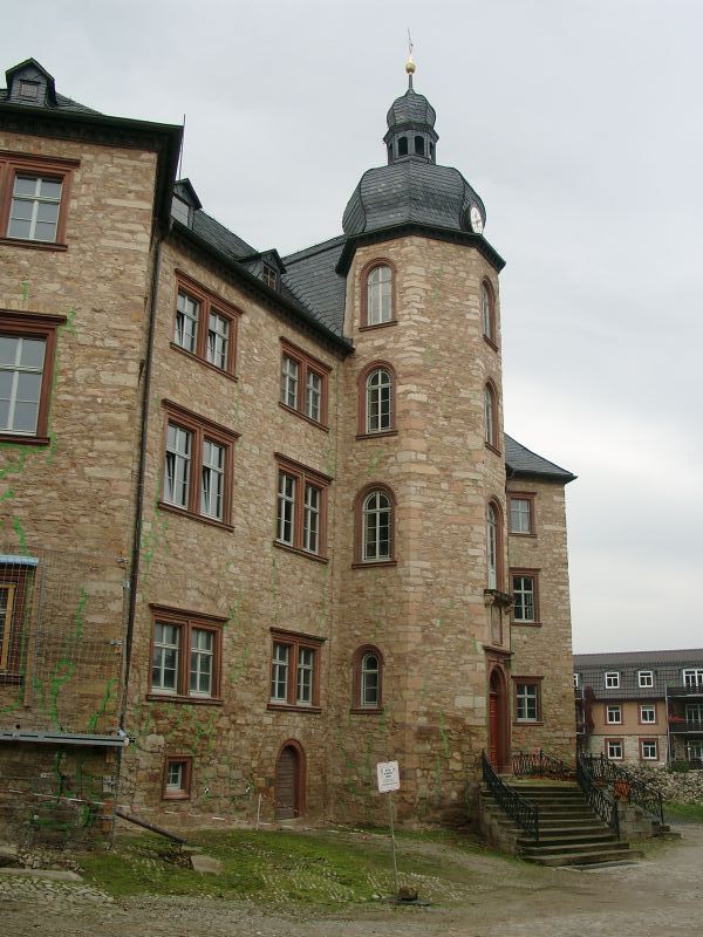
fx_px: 921
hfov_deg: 41.8
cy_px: 468
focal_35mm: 34
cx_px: 352
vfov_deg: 54.0
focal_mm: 7.13
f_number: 4
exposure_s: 1/219
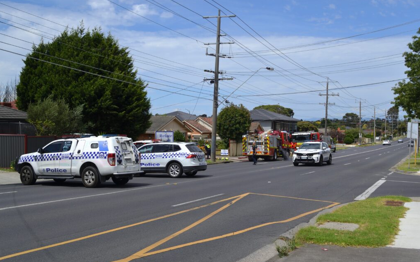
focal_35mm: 40
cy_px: 138
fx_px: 458
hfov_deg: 49.3
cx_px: 209
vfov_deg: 32.0
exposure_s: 1/250
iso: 100
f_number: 8
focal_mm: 26
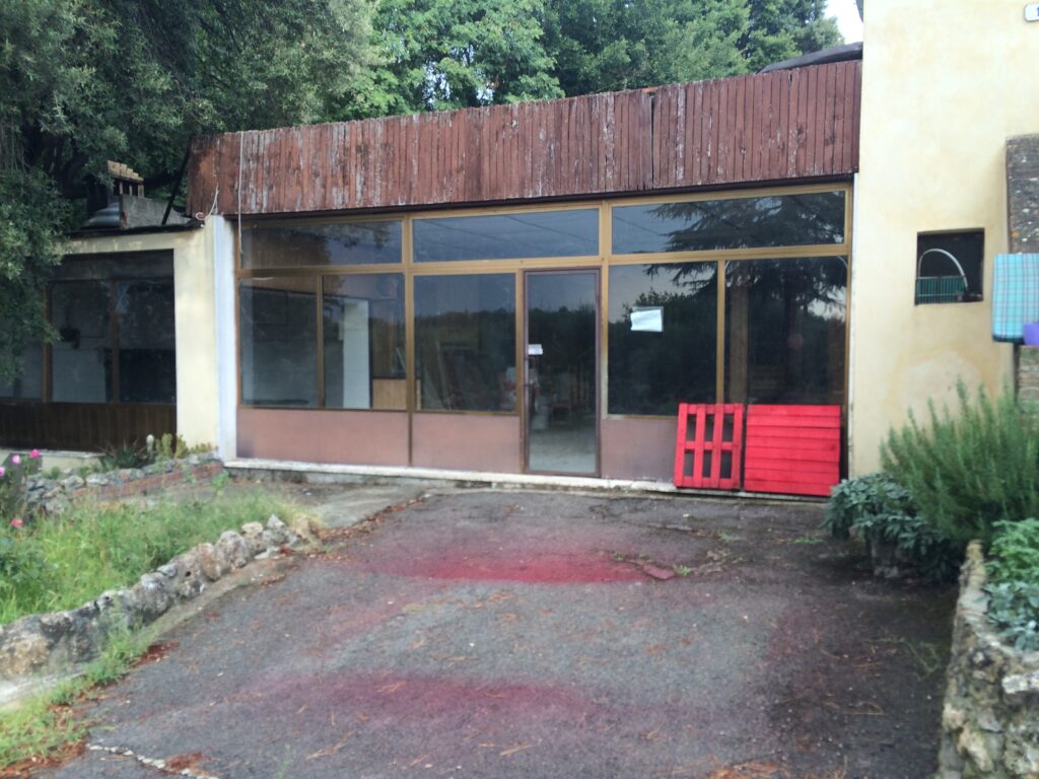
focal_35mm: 29
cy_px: 390
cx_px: 520
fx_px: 870
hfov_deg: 61.7
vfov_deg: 48.2
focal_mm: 4.15
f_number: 2.2
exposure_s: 1/323
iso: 32
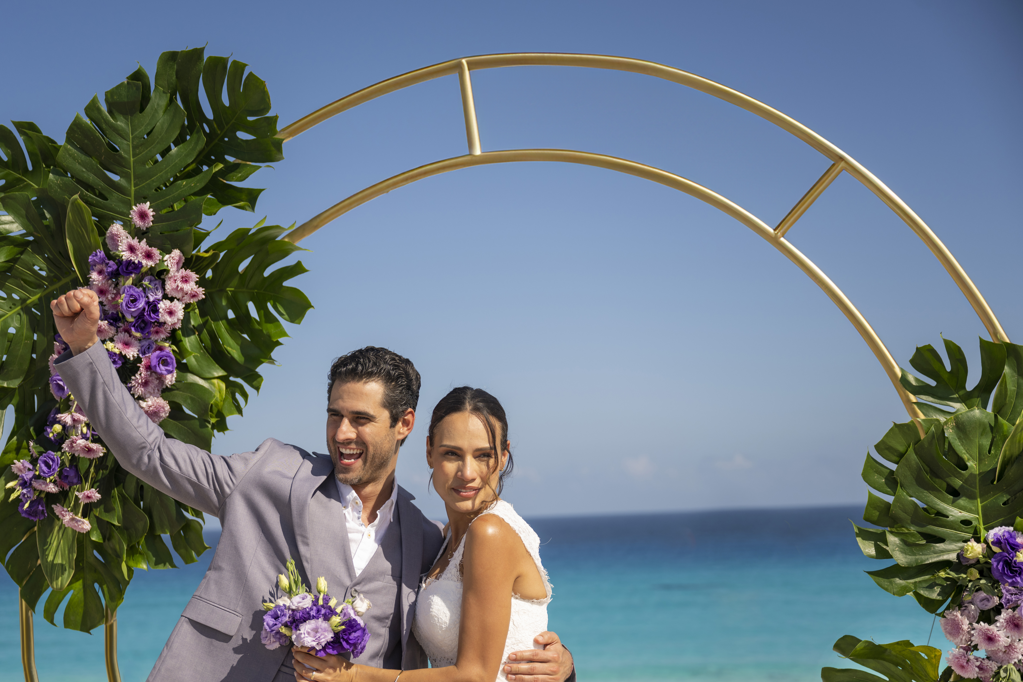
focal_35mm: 51
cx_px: 463
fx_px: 1449
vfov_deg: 26.5
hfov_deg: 38.8
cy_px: 369
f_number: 2.8
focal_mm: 46
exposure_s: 1/2500
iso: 125
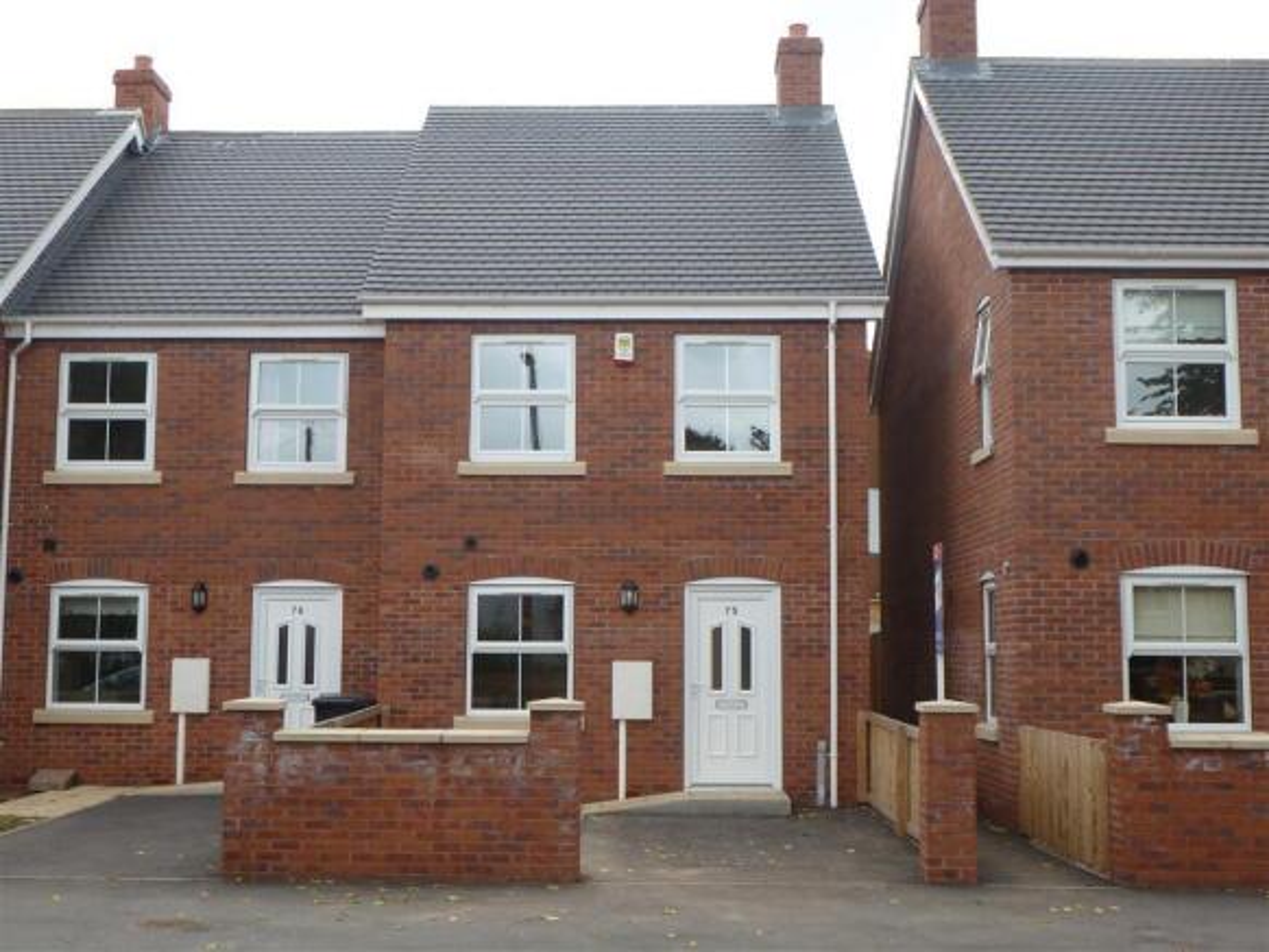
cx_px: 634
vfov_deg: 35.2
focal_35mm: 41
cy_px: 476
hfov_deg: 45.8
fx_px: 1504
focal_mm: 7.4
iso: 100
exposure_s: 1/100
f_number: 3.9
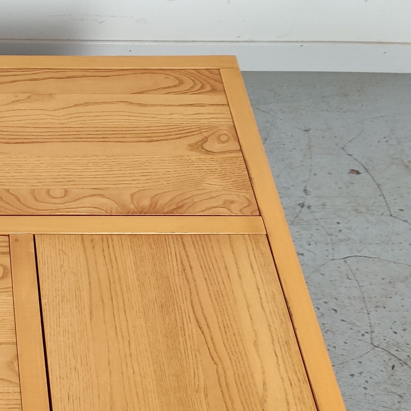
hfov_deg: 21.9
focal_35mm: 71
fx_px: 954
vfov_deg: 23.7
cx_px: -125
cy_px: 368
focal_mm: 4.75
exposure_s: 1/100
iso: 250
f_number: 1.65
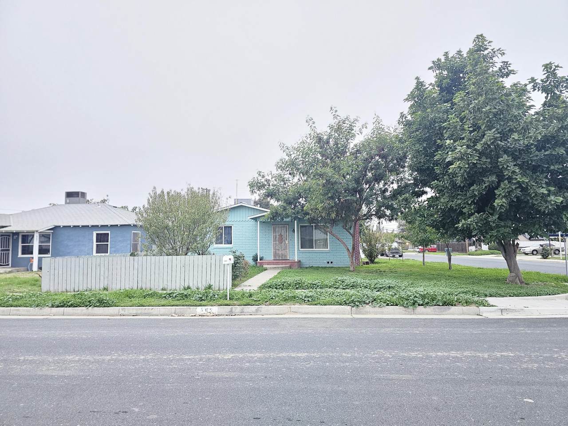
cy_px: 213
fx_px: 377
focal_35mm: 23
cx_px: 284
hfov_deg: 73.9
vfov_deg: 58.9
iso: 640
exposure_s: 1/60
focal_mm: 6.3
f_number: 1.7
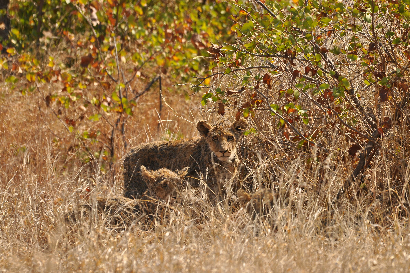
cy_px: 136
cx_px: 205
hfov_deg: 3.4
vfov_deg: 2.3
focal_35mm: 600
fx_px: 6825
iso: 200
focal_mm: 400
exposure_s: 1/400
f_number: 8
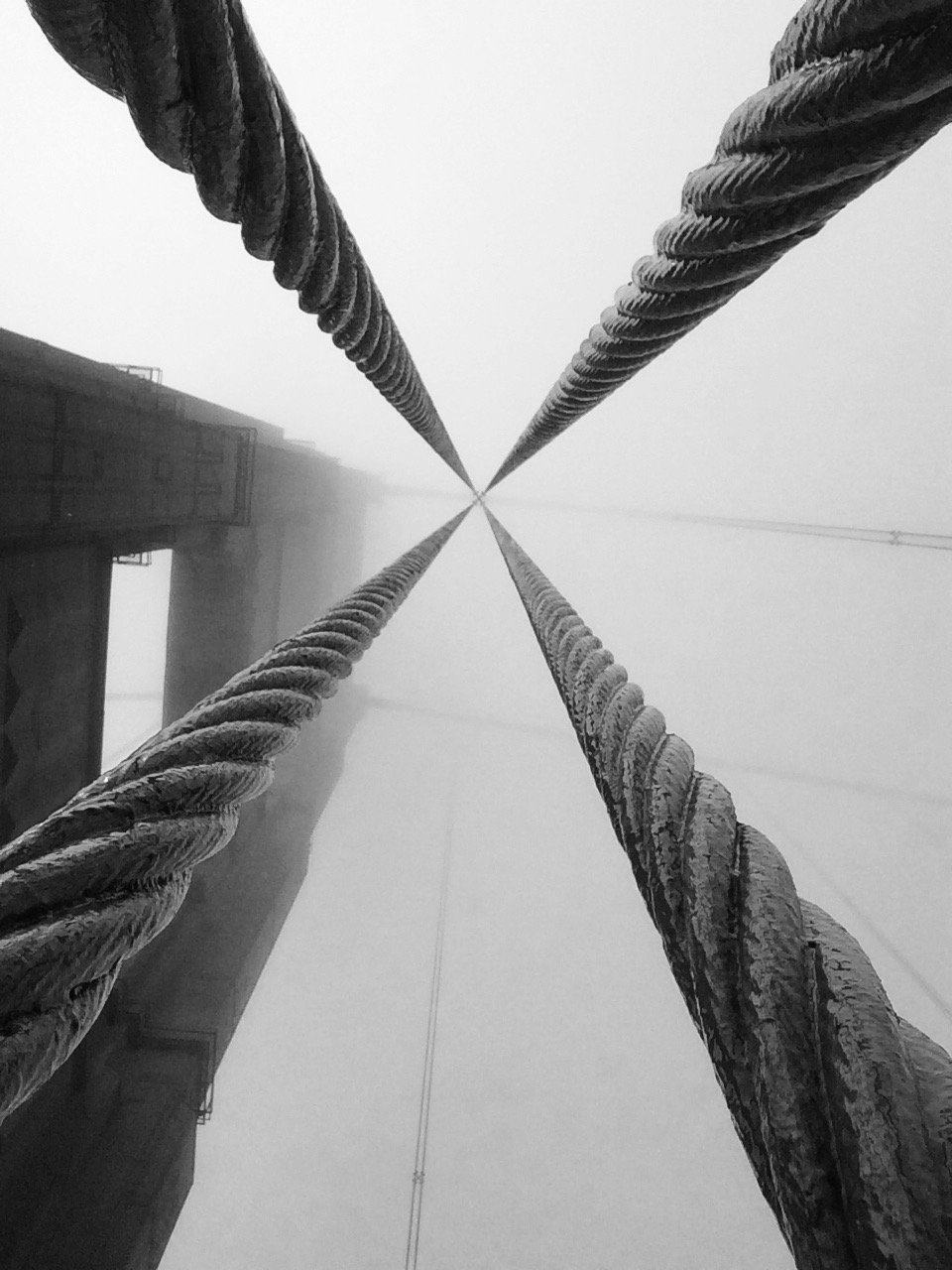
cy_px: 635
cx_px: 476
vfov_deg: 58.4
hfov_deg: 45.4
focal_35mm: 31
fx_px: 1137
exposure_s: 1/6410
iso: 50
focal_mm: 2.15
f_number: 2.4
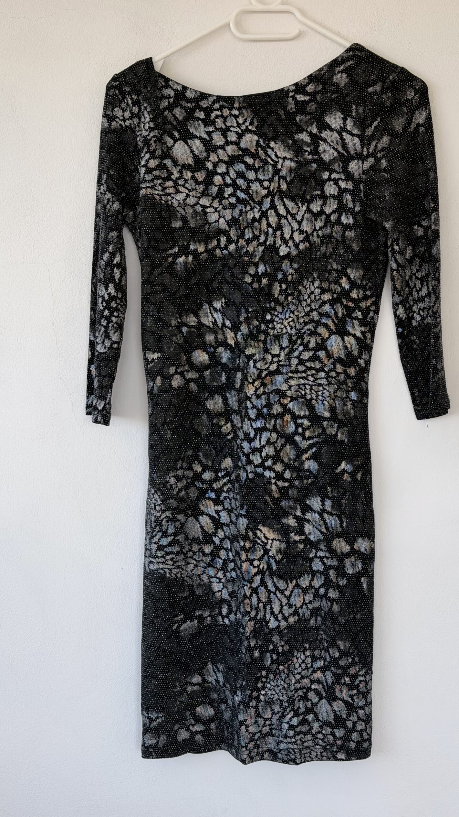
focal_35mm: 53
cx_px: 271
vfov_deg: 39.2
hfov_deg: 22.6
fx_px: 1147
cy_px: 407
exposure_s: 1/346
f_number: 1.78
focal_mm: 6.76
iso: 80
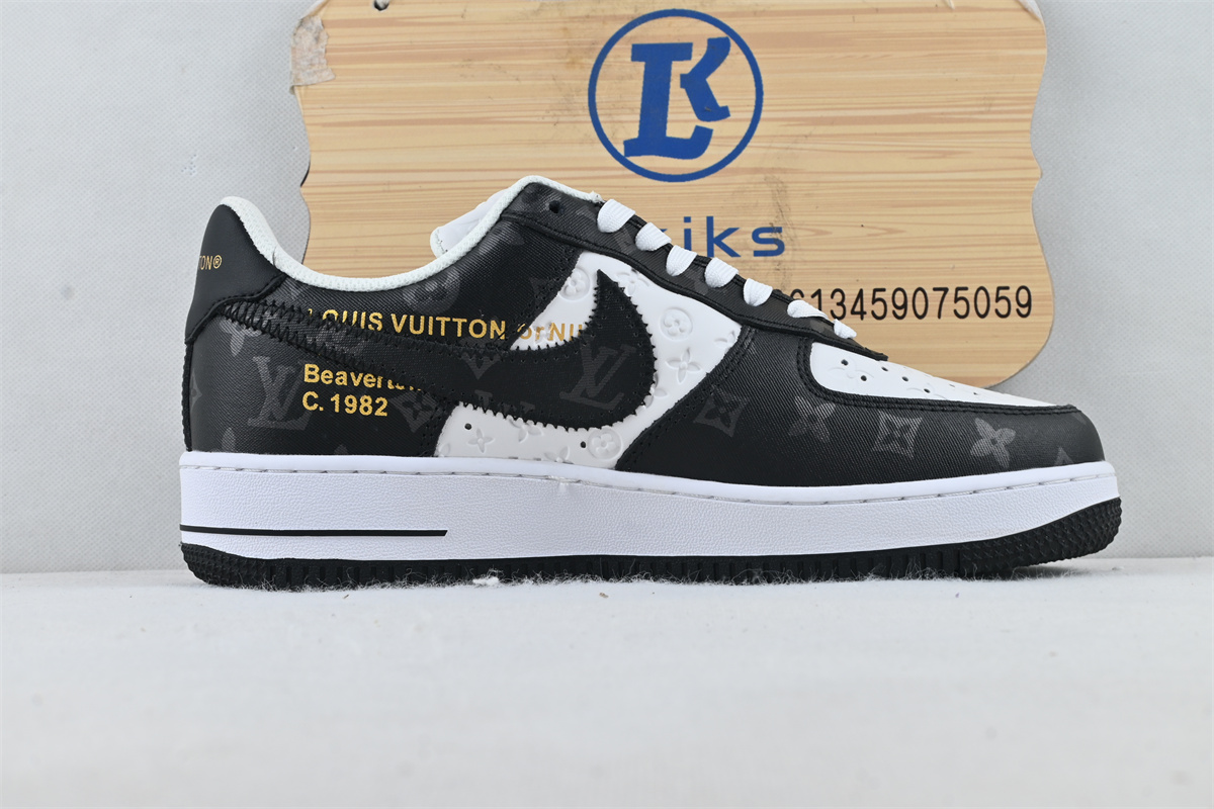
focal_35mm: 46
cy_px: 404
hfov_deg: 43.0
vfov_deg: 29.4
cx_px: 607
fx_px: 1543
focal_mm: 30.5
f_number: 10
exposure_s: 1/15
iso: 100
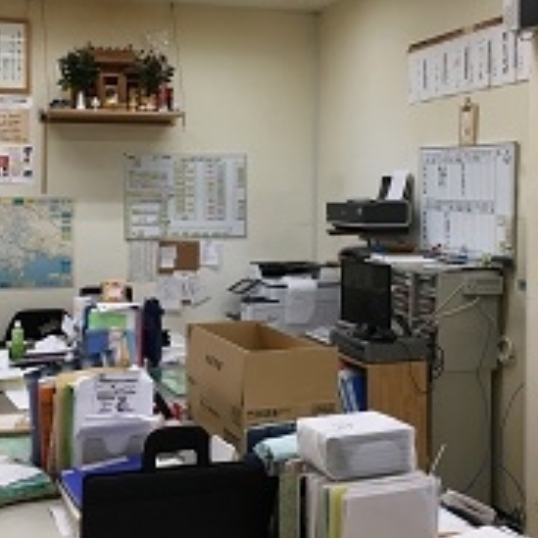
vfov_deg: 34.6
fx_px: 862
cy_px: 223
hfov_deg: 34.6
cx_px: 232
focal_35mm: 49
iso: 25
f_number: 2.2
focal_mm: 4.2
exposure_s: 1/40
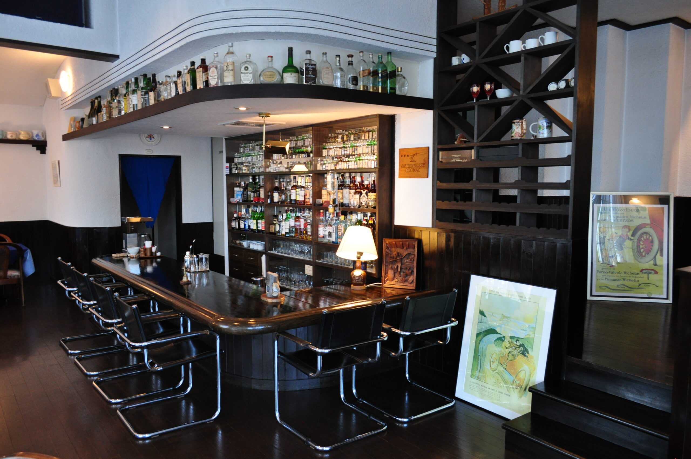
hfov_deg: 67.4
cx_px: 346
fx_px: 518
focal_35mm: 27
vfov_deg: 47.8
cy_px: 230
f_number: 7.1
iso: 800
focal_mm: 18
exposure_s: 1/25
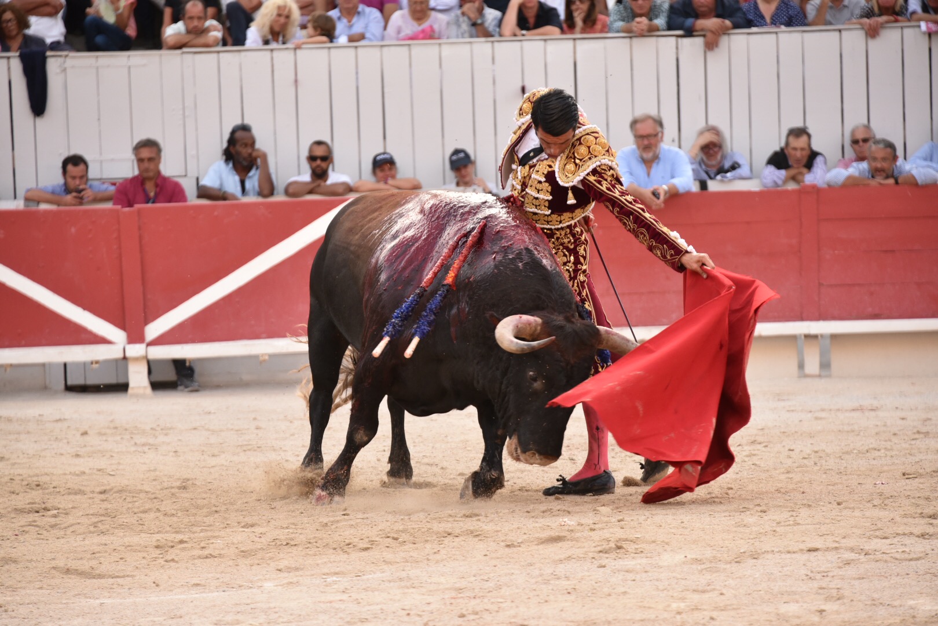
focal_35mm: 190
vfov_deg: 7.2
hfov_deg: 10.8
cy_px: 313
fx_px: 4950
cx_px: 469
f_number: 5.6
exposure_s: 1/640
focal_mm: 190
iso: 1400
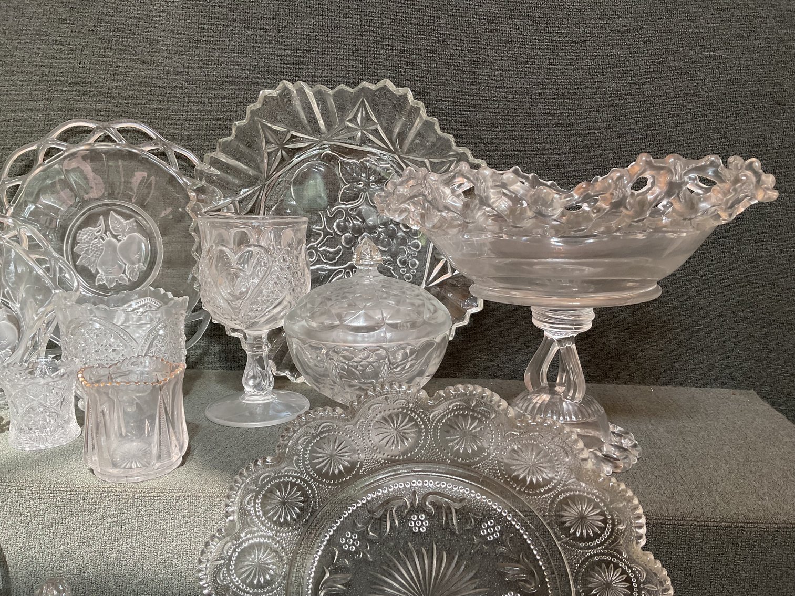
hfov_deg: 61.7
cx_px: 398
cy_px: 298
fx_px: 666
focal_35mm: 29
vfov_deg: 48.2
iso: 50
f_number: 1.8
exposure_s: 1/50
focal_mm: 3
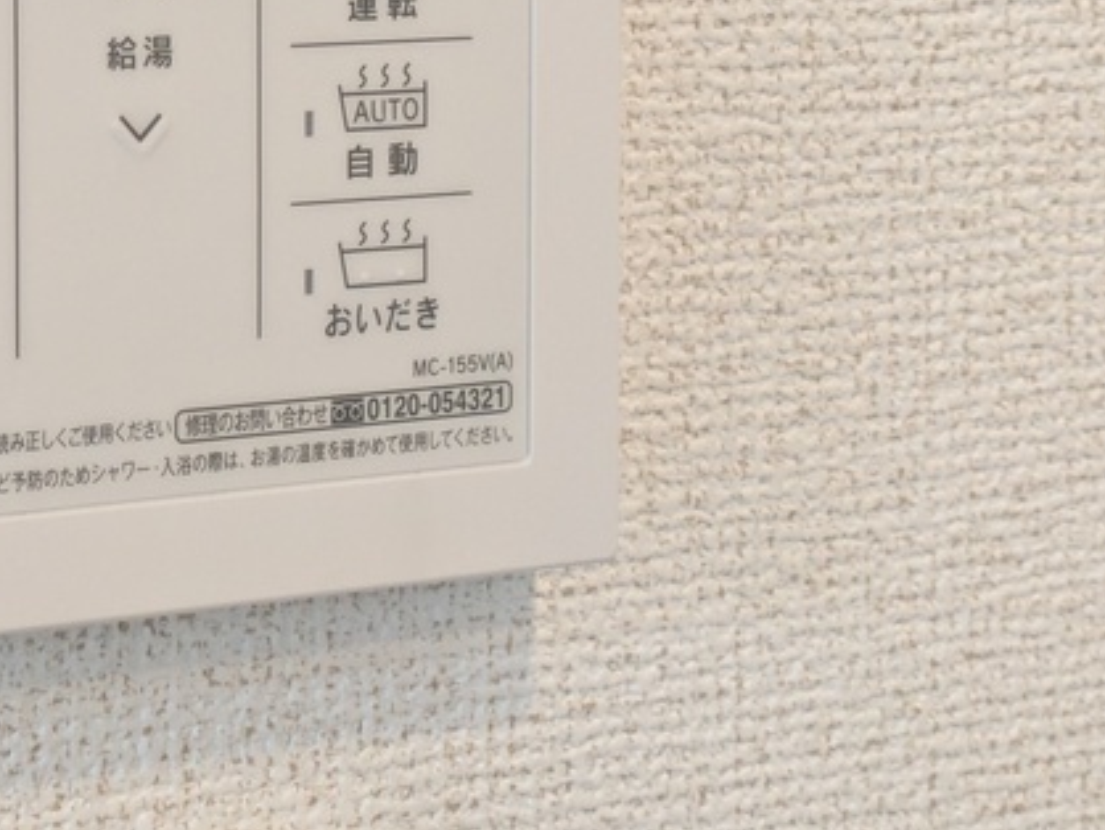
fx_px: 3737
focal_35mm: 117
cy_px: 26
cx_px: 90
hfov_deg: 16.6
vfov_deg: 12.5
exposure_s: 1/30
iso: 123
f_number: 1.89
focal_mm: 5.43
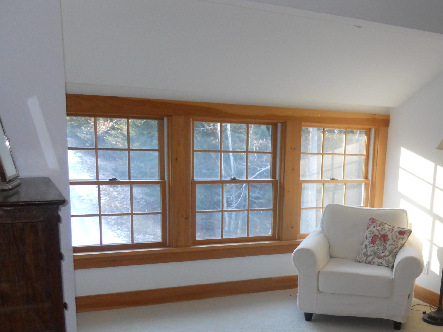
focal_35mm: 44
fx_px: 563
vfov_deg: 32.2
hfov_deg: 41.6
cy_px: 256
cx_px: 335
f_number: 2.7
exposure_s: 1/60
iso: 320
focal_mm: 5
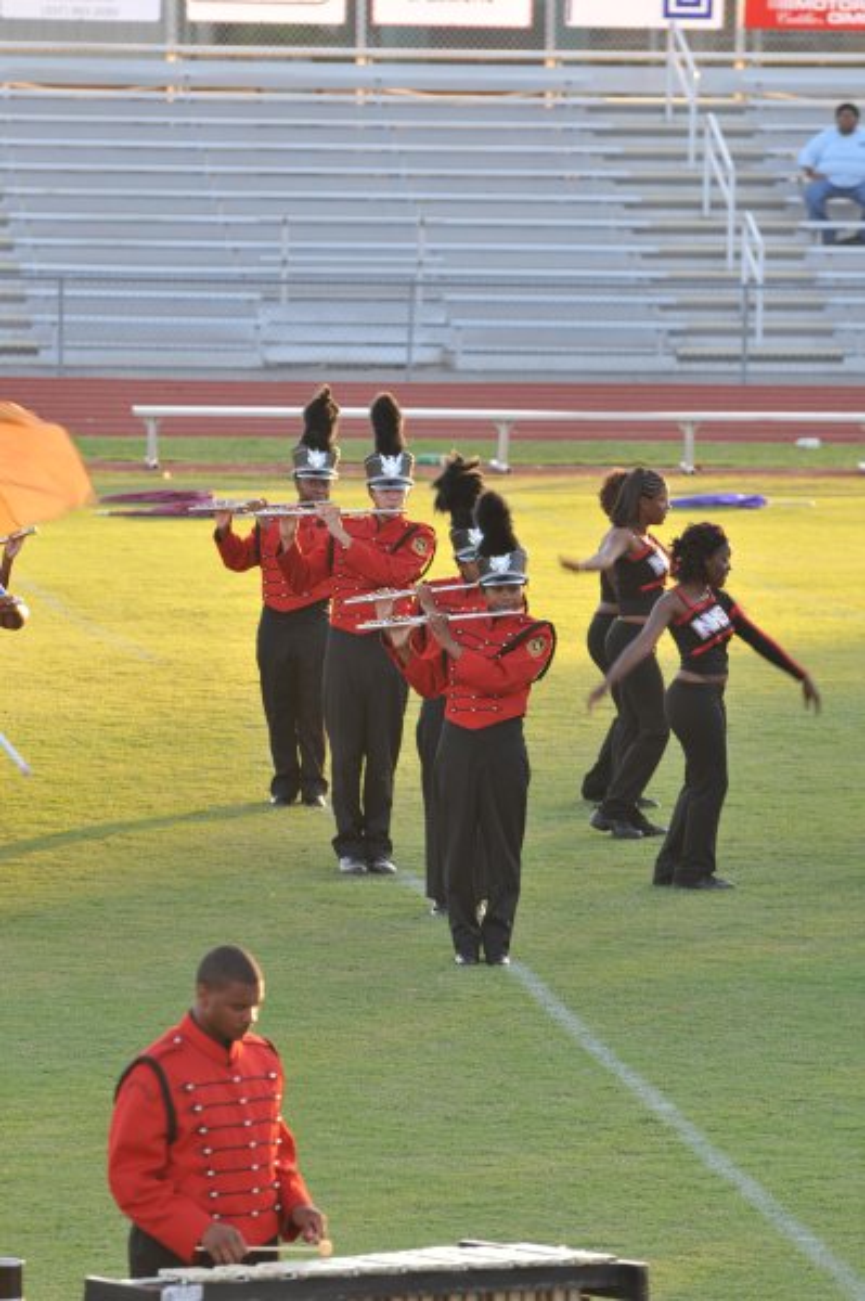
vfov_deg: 6.9
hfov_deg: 4.6
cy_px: 650
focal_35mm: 300
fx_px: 10830
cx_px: 432
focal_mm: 200
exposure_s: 1/100
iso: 200
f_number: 5.6
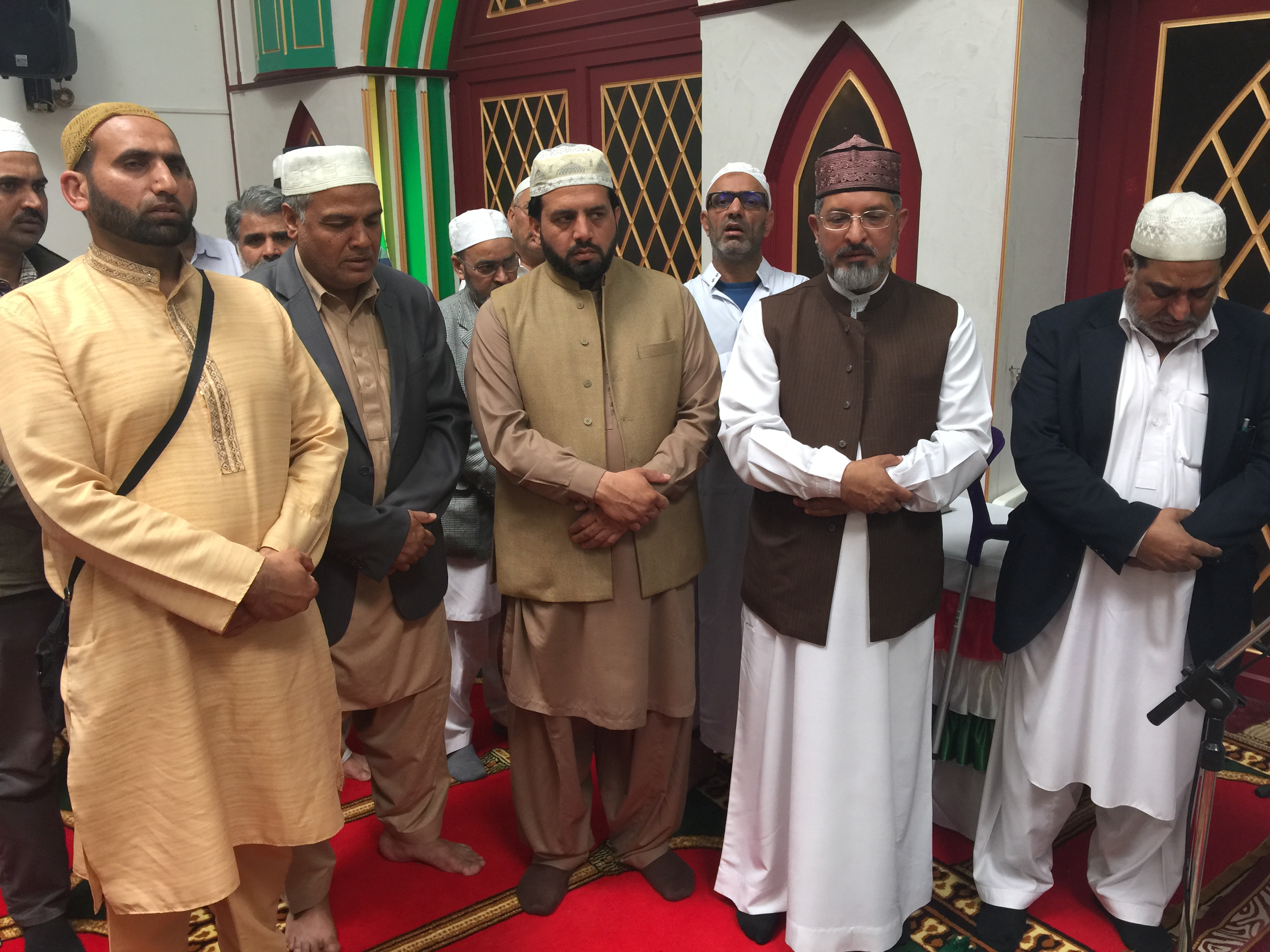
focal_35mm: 29
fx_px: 1064
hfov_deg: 61.7
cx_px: 635
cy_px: 476
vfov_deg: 48.2
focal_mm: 4.15
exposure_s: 1/33
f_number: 2.2
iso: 50
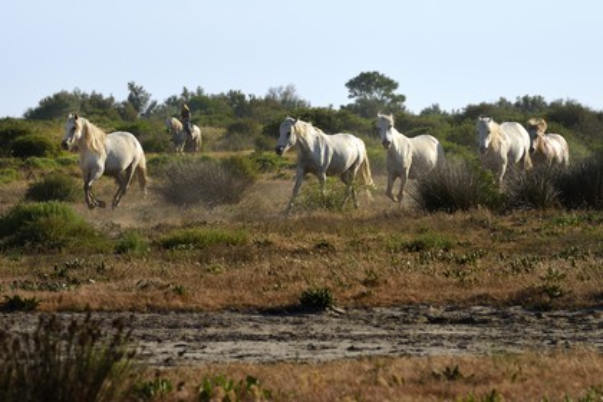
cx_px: 302
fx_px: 3350
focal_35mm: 200
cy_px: 201
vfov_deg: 6.9
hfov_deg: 10.3
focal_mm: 200
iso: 200
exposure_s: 1/640
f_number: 9
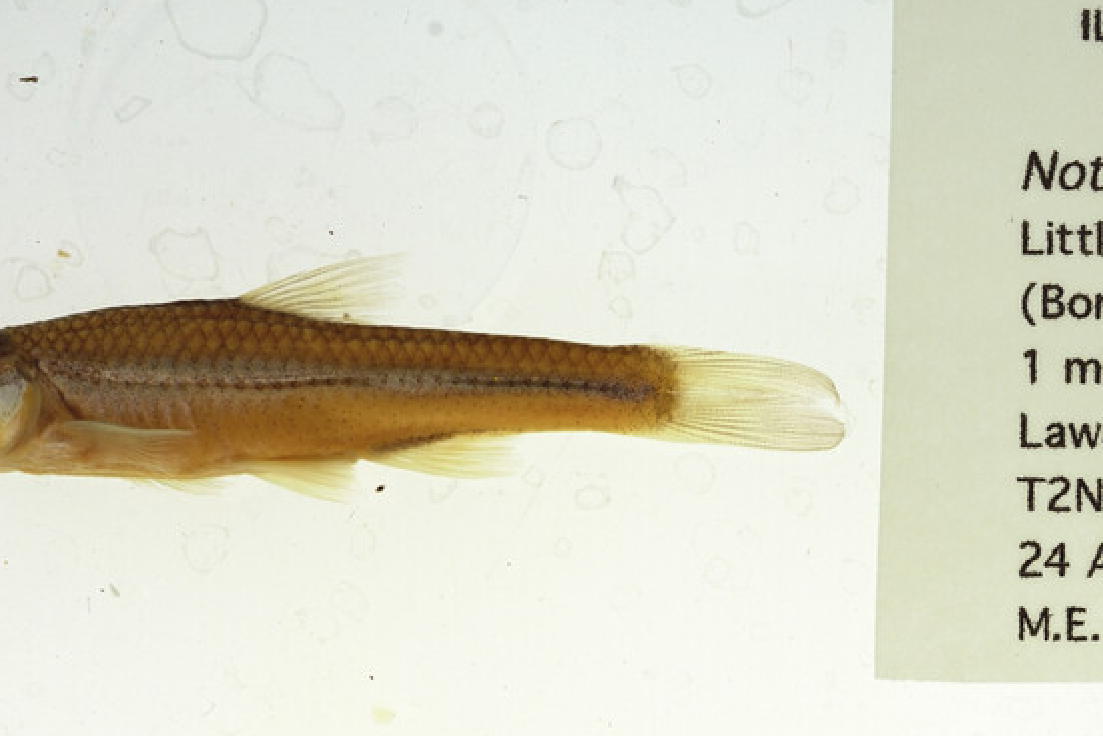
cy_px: 603
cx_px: 874
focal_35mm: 131
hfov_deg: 15.5
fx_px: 4015
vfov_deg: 10.4
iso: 100
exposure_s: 1/200
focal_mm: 60
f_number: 10
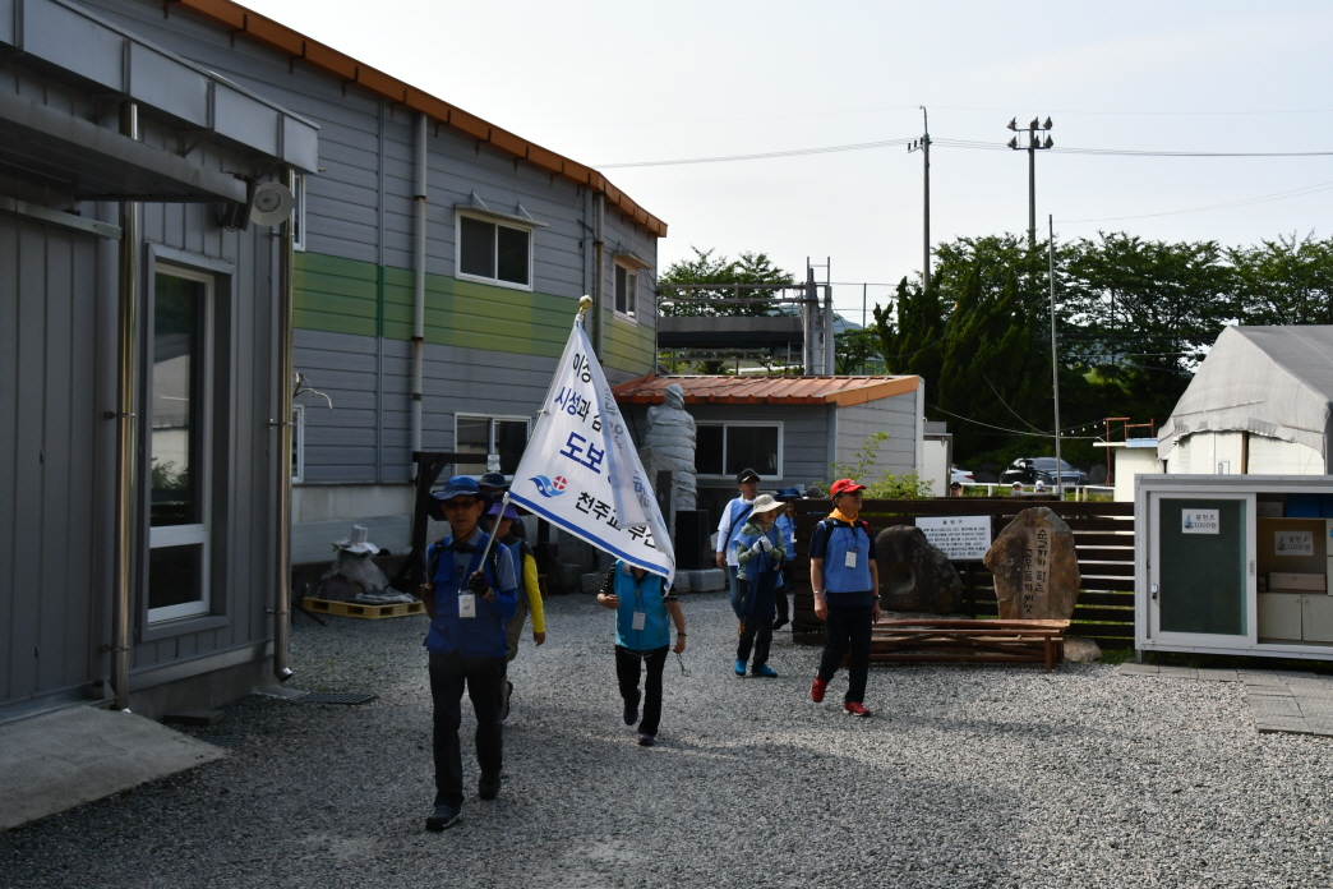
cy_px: 444
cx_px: 666
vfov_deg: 31.9
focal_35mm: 42
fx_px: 1555
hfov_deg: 46.4
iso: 800
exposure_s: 1/1000
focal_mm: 28
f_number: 13
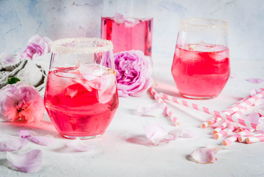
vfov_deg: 15.2
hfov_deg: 22.6
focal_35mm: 90
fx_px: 661
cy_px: 88
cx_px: 132
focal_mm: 60
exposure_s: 1/50
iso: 100
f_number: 11
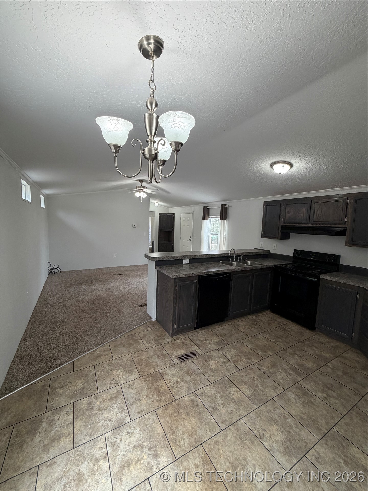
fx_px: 198
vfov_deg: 102.1
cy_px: 246
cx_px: 184
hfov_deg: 85.7
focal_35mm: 14
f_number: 2.2
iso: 160
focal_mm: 2.22
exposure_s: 1/120
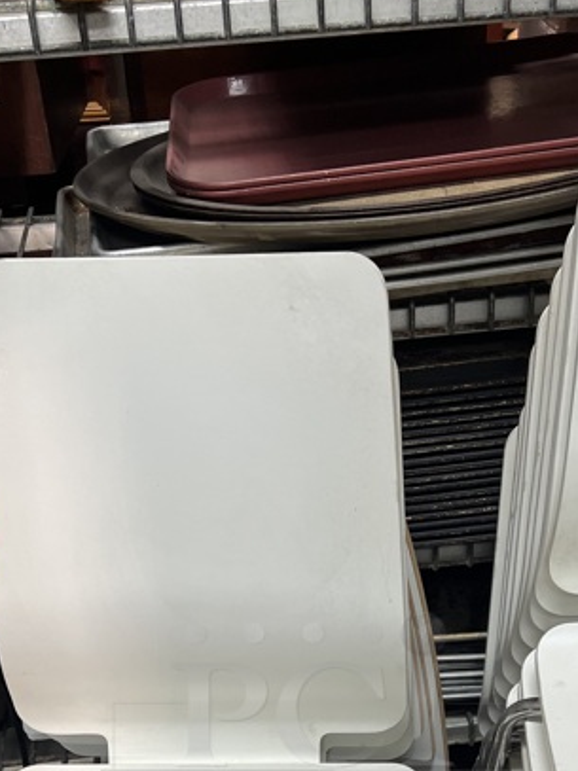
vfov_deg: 34.5
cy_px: 711
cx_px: 313
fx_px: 1158
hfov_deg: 28.0
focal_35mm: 52
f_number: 1.5
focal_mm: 5.7
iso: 100
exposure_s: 1/120
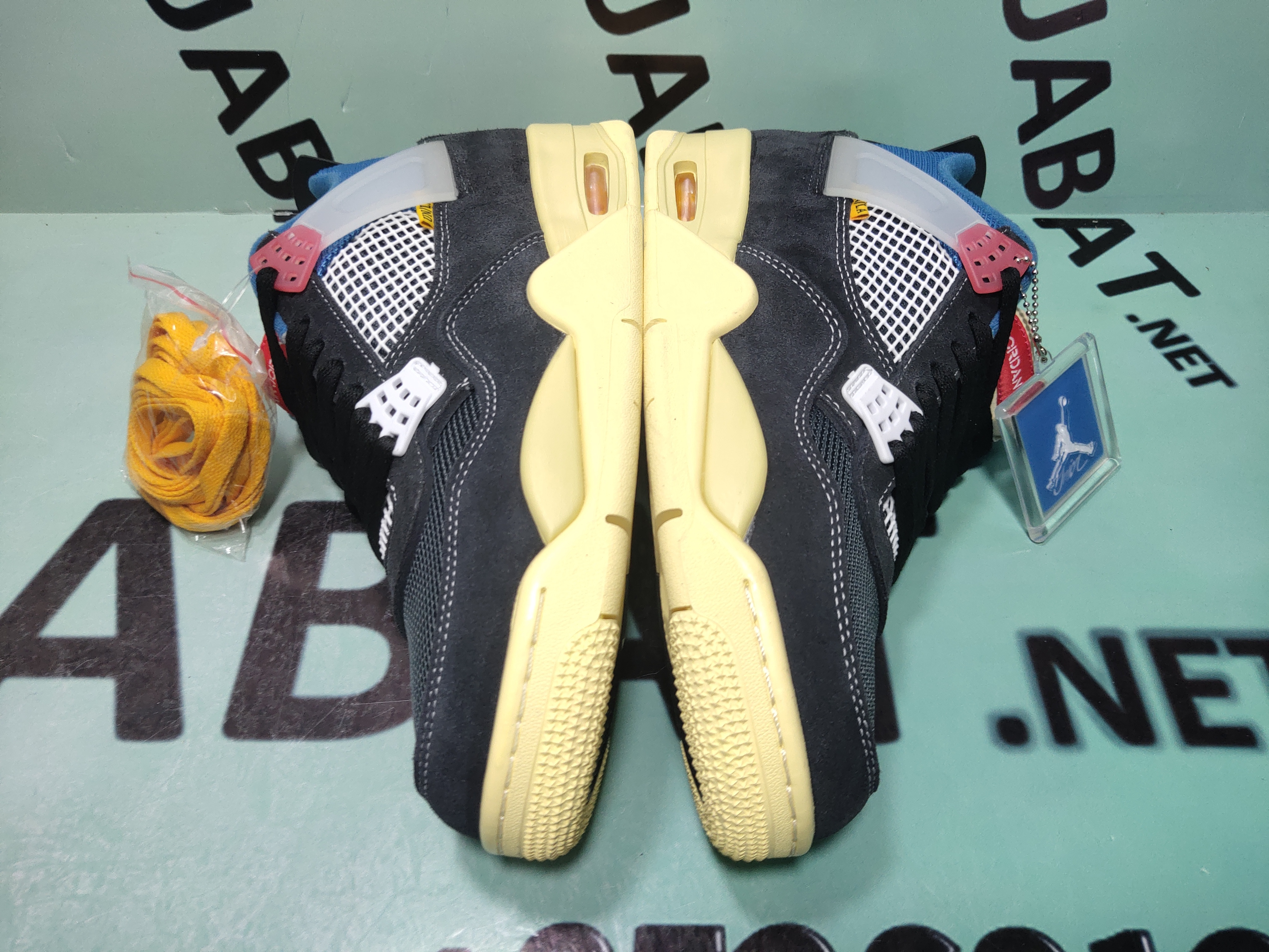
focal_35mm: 30
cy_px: 476
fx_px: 1100
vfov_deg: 46.8
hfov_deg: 60.0
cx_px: 634
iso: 118
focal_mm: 4.35
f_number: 1.79
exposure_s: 1/100
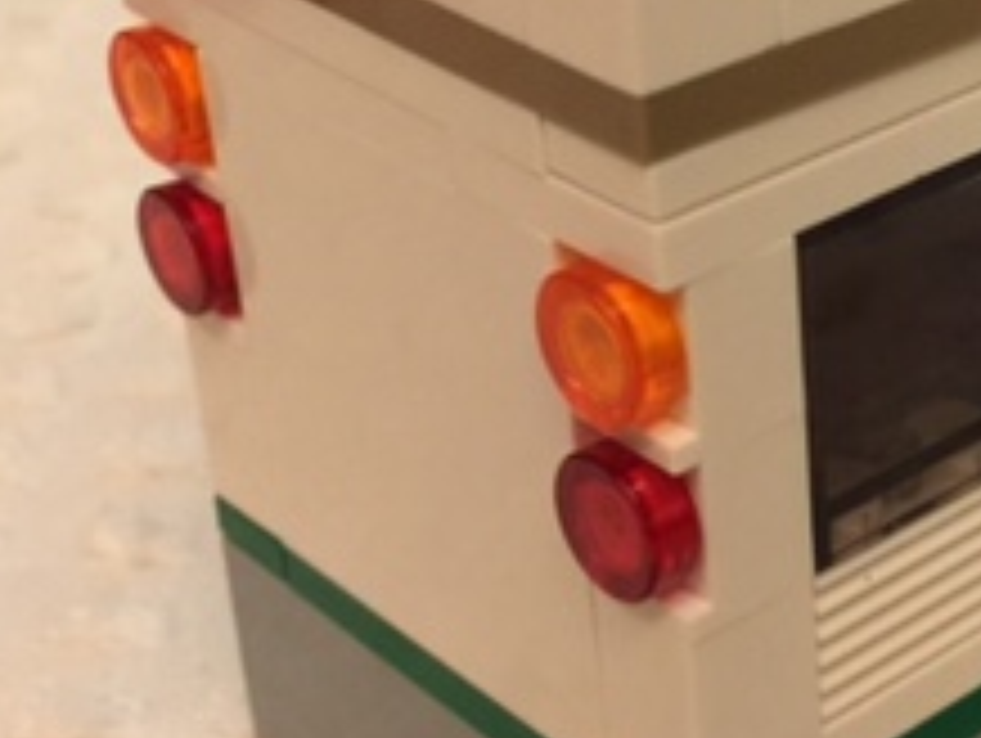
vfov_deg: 17.3
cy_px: 184
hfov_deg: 21.5
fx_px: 2412
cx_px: 1138
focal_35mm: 85
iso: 125
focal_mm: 4.15
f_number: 2.2
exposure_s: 1/17
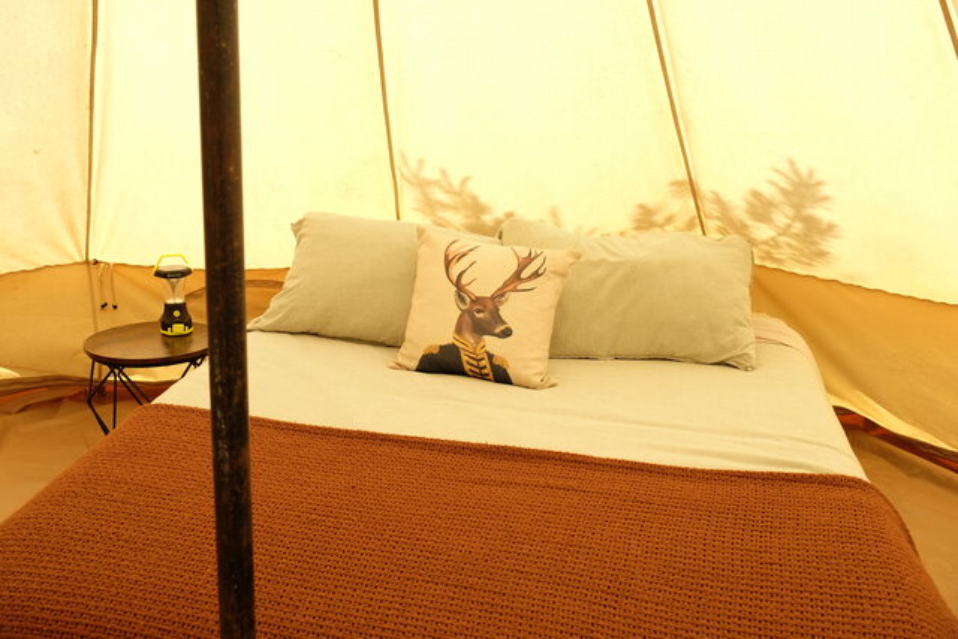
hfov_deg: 50.7
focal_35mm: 38
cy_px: 320
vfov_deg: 35.1
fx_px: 1011
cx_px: 479
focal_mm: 25.4
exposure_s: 1/150
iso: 200
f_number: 5
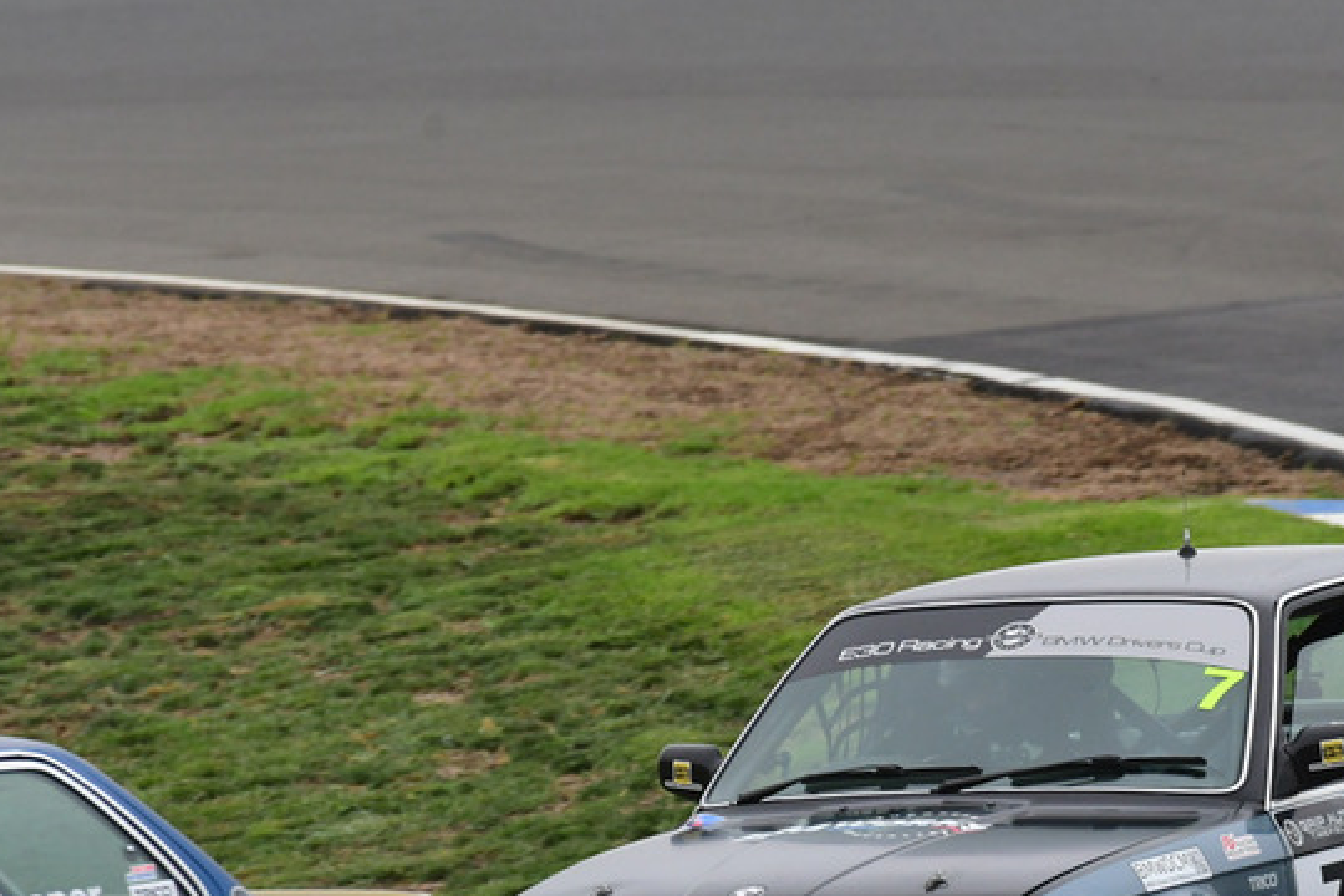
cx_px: 963
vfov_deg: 1.4
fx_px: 37330
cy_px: 662
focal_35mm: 1000
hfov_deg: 2.1
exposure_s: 1/640
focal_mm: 450
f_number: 9
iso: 1250
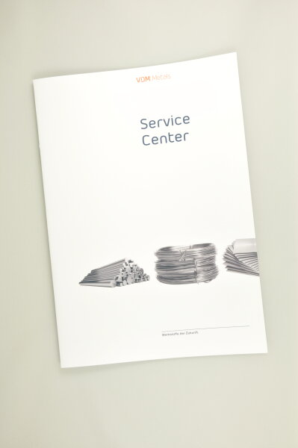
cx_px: 149
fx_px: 560
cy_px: 224
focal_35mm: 45
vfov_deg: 43.6
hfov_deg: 29.8
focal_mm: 30
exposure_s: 1/10
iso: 200
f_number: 16
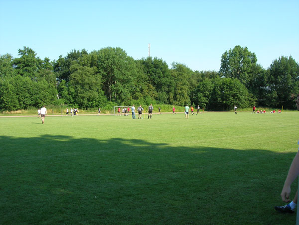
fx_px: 328
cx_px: 150
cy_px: 112
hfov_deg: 49.0
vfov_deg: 37.7
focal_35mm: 38
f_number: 4.8
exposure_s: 1/270
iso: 64
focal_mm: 7.8
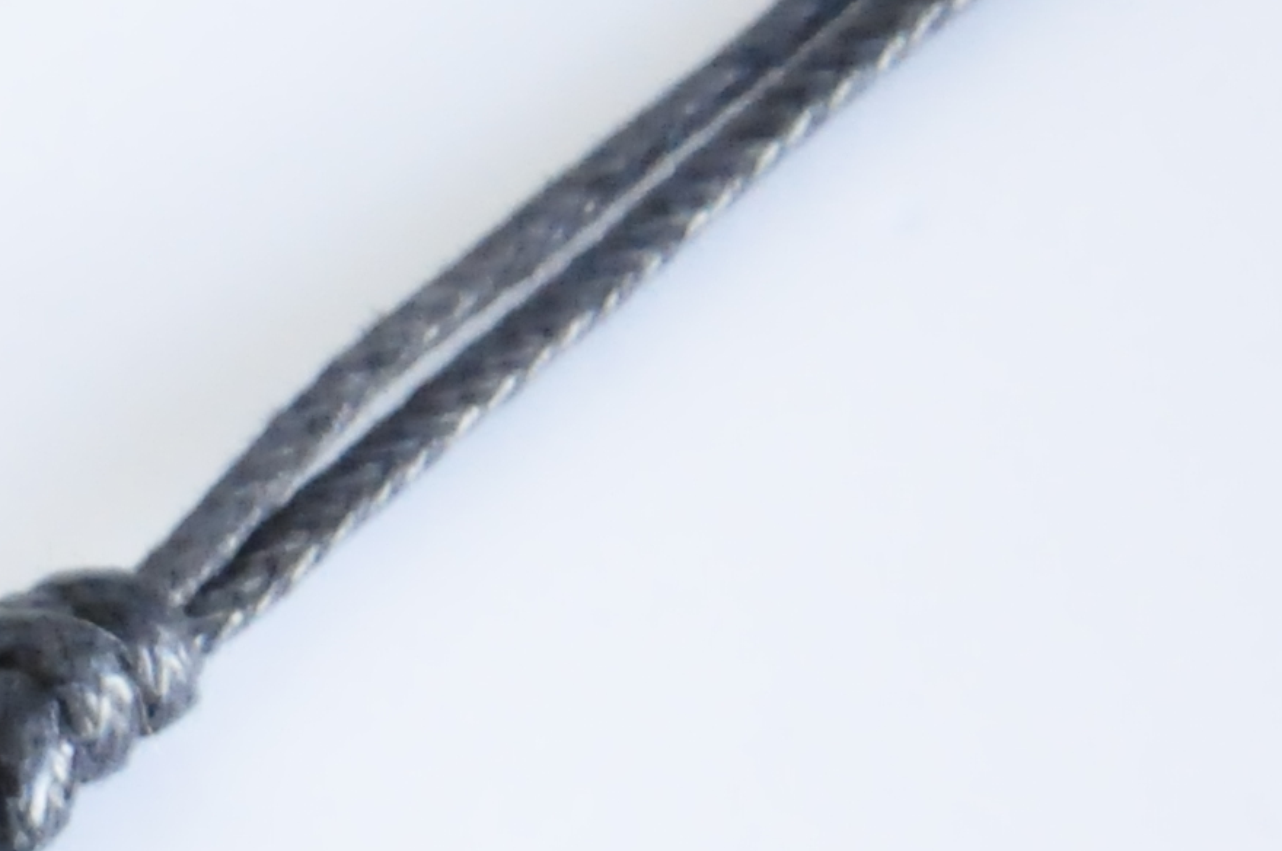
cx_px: -1304
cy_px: 1045
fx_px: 23398
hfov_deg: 3.1
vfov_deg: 2.1
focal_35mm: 658
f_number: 6.7
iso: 3200
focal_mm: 90
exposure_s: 1/90
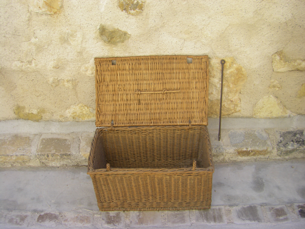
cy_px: 114
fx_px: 335
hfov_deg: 49.0
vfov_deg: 37.7
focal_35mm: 38
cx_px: 152
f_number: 3.5
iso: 64
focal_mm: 6.3
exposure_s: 1/200
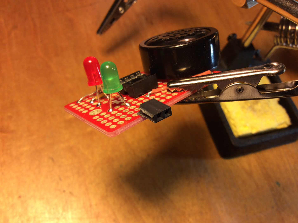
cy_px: 112
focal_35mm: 32
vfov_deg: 44.1
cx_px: 149
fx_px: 275
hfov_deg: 56.9
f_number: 2.4
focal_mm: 3.3
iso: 40
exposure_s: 1/40
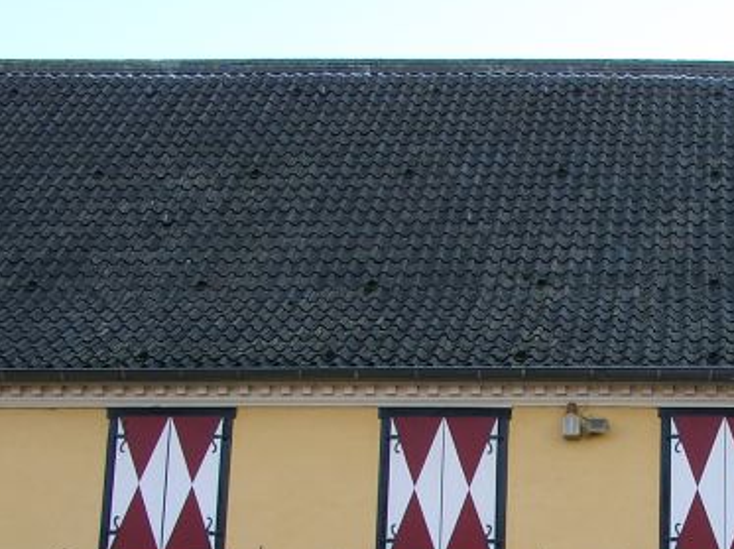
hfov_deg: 25.5
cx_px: 724
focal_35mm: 73
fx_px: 1546
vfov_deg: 19.5
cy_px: 567
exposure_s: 1/115
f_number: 4
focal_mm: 7.13
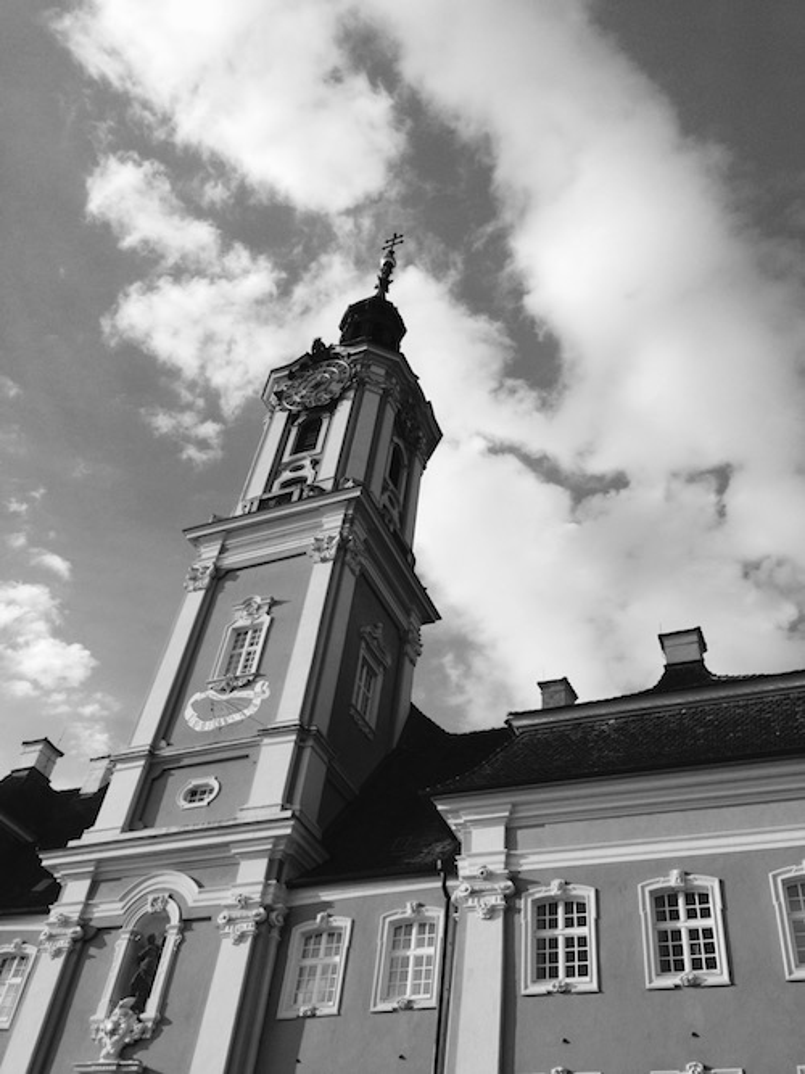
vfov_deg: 55.4
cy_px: 537
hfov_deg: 42.9
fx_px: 1024
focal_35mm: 33
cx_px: 402
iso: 50
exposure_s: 1/1550
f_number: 2.4
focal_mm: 4.12
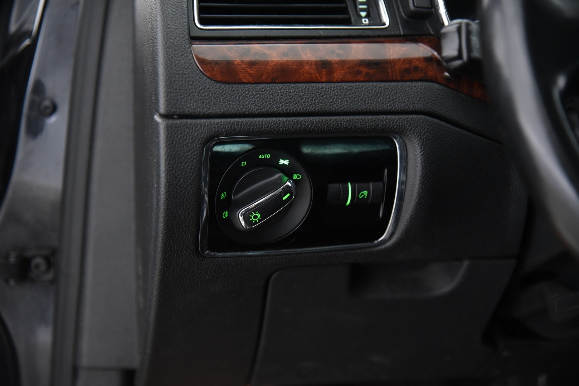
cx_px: 290
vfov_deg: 18.2
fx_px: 1207
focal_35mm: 75
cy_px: 193
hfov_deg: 27.0
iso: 4000
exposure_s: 1/20
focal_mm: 75
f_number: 4
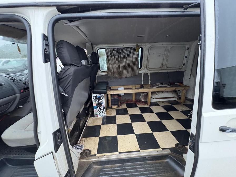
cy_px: 88
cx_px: 118
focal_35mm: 14
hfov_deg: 102.1
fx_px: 95
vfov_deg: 85.7
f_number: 2.2
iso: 400
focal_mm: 2.22
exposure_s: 1/60
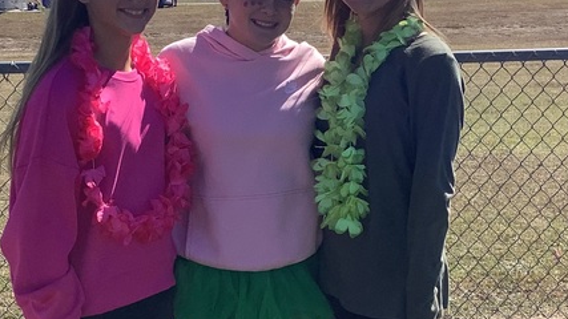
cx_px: 265
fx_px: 1220
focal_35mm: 81
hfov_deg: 26.2
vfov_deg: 14.9
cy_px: 229
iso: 25
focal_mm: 3.3
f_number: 2.4
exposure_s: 1/1181
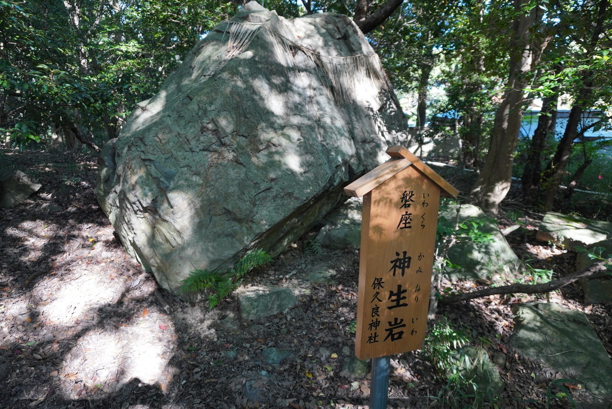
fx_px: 408
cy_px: 204
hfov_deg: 73.7
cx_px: 306
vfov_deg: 53.2
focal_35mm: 24
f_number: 4
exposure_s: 1/160
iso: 800
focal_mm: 16
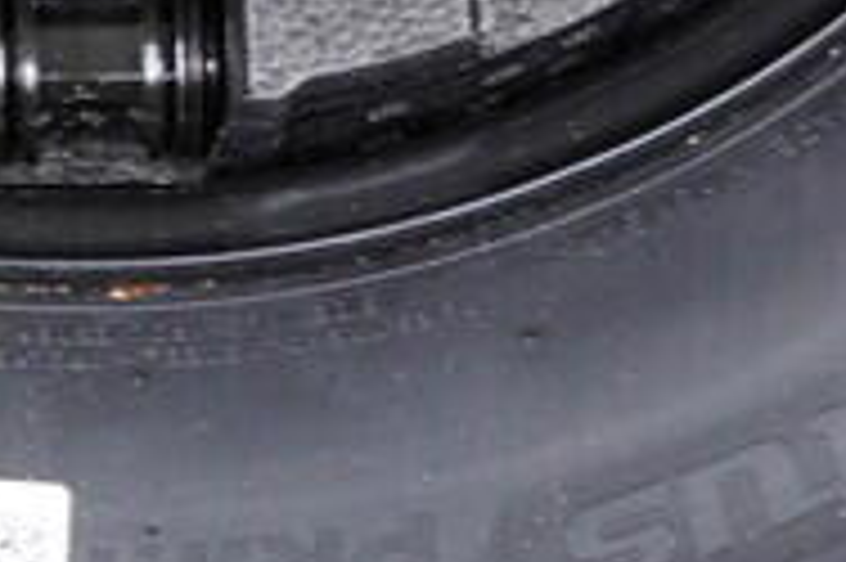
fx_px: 4602
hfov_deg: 10.4
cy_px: -789
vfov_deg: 6.6
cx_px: -81
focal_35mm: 196
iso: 500
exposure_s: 1/40
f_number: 2.8
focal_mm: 24
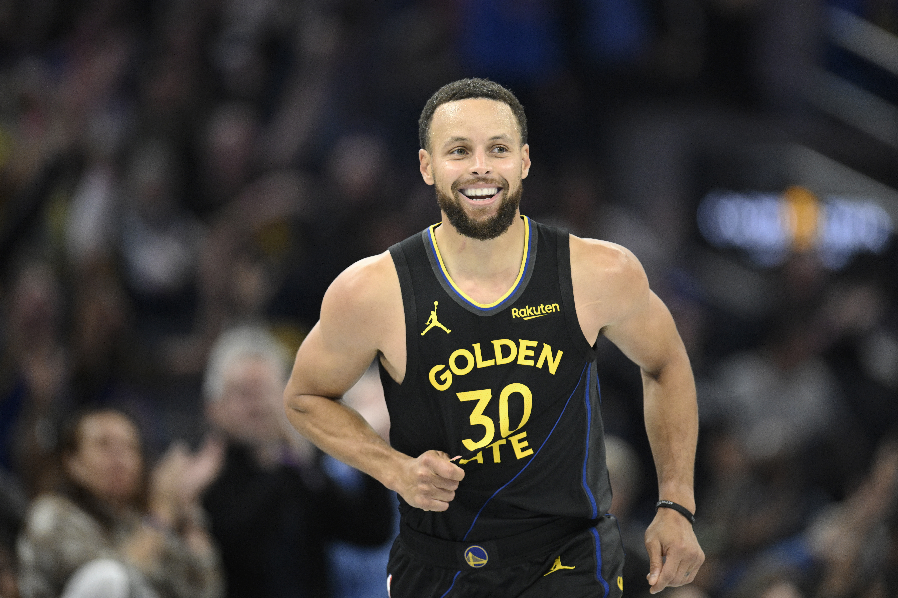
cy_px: 299
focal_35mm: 400
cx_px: 449
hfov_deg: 5.2
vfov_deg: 3.4
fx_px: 9977
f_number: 2.8
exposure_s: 1/2000
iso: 6400
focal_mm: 400
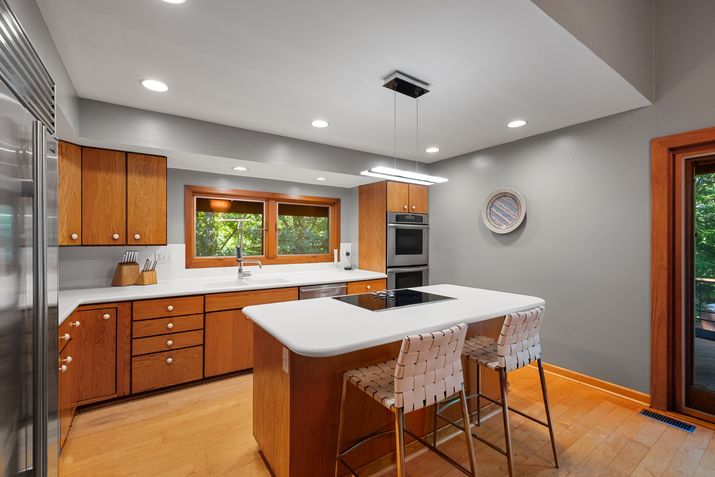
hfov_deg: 100.4
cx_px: 358
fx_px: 298
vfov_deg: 77.3
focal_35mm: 15
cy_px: 238
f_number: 6.4
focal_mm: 10
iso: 200
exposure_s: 1/5
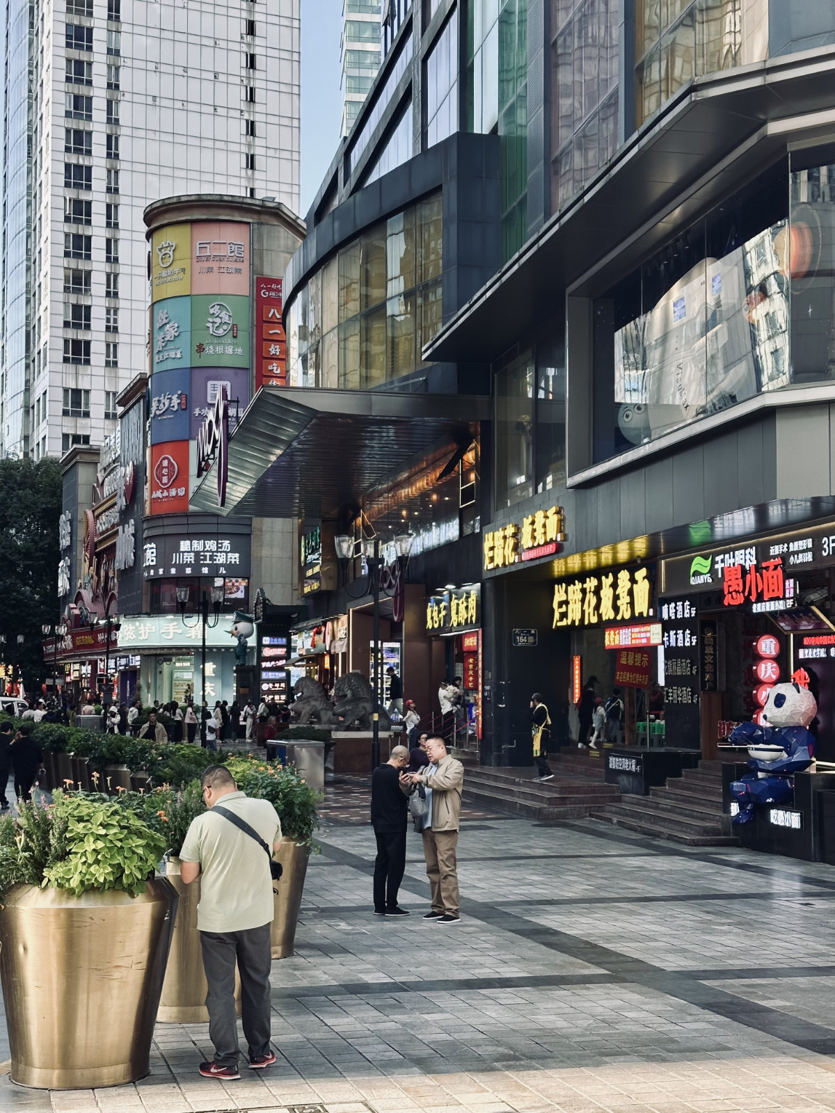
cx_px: 418
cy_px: 556
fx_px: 1544
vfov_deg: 39.7
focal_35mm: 48
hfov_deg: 30.3
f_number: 1.8
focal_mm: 6.9
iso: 100
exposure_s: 1/487
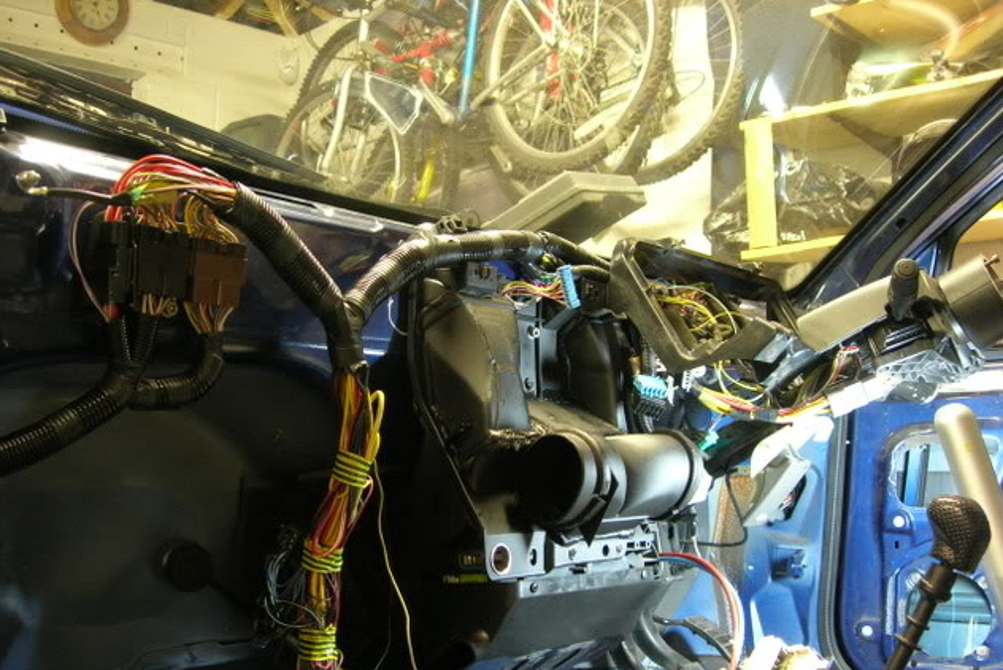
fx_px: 1115
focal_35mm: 40
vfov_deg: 33.4
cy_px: 376
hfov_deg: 48.4
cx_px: 502
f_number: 2.8
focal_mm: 7.8
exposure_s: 1/3.1
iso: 148
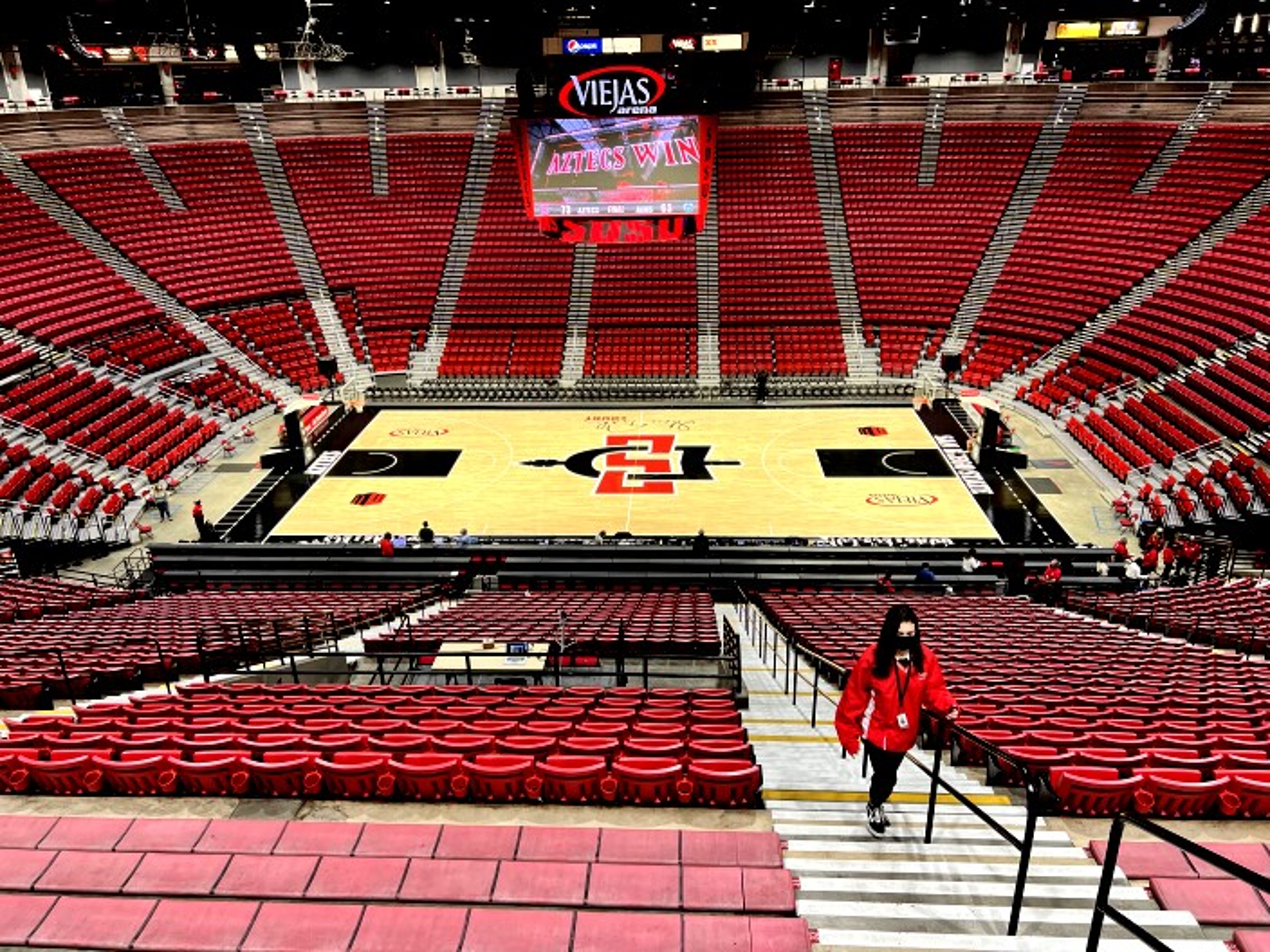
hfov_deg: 67.3
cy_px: 476
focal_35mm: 26
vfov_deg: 53.1
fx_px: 954
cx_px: 635
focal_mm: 5.7
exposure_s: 1/120
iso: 80
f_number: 1.5
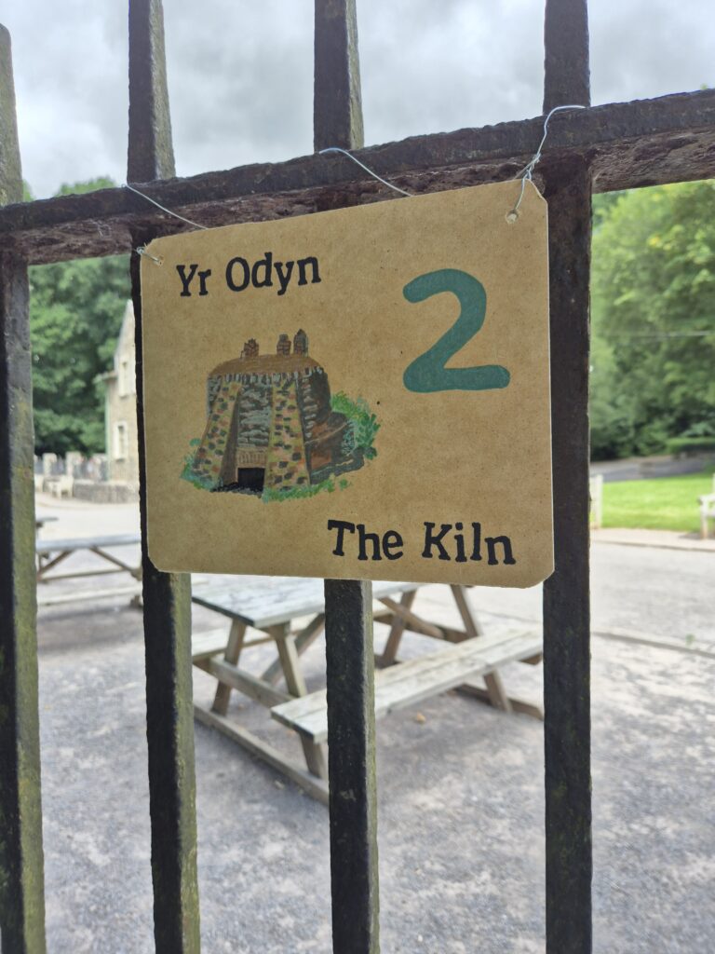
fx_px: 633
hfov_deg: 58.9
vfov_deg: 73.9
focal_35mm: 23
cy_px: 477
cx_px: 358
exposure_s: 1/534
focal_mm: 5.4
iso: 25
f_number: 1.8
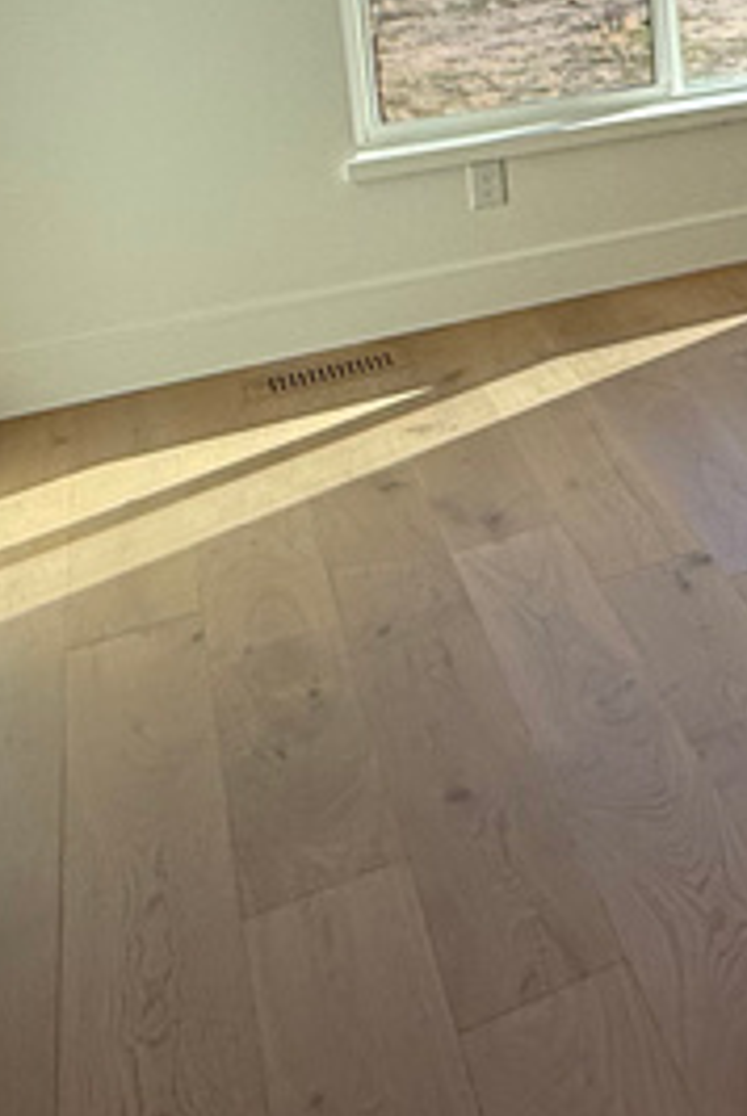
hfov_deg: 17.1
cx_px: 1532
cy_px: -84
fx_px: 1738
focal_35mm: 56
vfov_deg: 31.9
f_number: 2.2
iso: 64
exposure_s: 1/475
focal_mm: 2.22
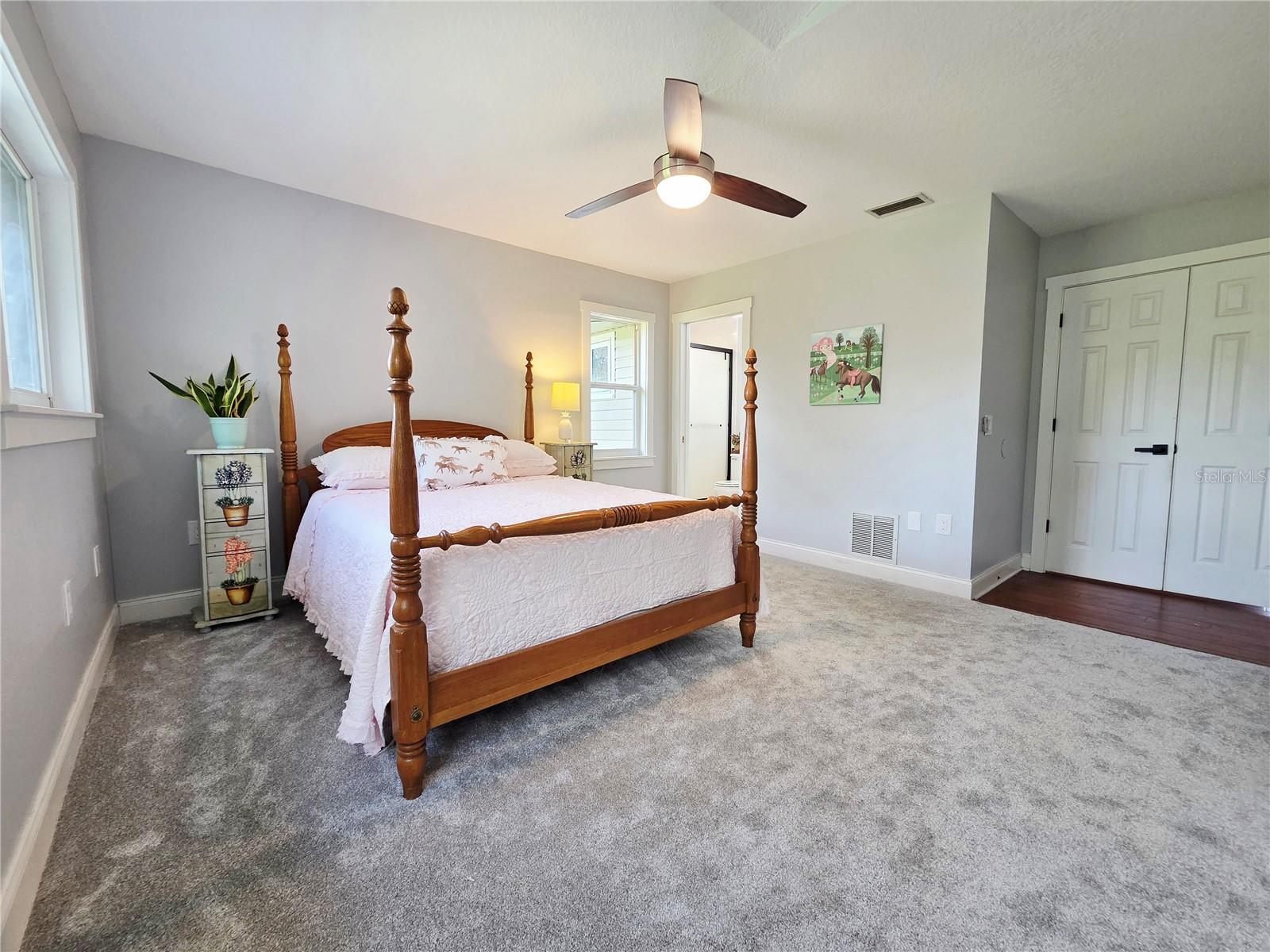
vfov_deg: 89.9
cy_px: 476
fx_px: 477
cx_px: 635
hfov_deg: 106.2
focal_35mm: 13
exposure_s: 1/60.2
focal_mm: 2.2
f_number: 2.2
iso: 160
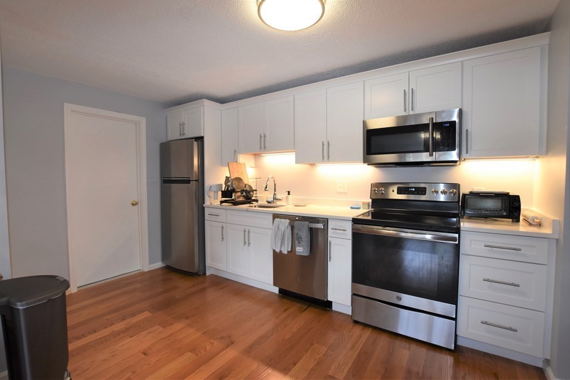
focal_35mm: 15
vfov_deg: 77.3
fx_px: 238
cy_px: 190
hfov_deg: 100.4
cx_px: 285
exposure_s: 1/100
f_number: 5
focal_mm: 10
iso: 800
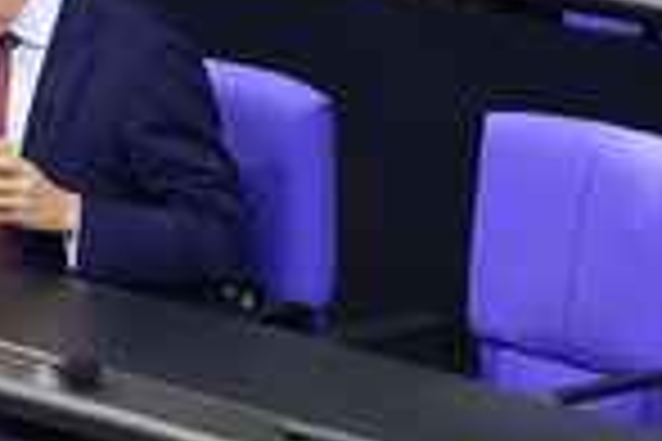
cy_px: -32
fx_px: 11308
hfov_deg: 3.4
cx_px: 29
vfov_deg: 2.2
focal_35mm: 615
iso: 8000
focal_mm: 200
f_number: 5.6
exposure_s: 1/500
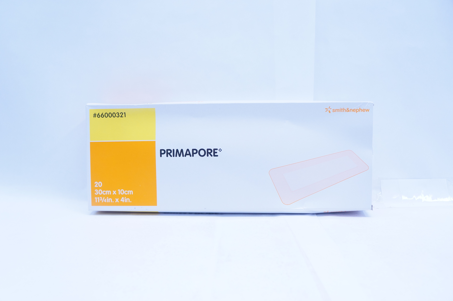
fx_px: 377
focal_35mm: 30
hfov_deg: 62.0
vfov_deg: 43.5
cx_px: 226
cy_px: 150
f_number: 4.5
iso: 800
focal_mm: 20
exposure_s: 1/200
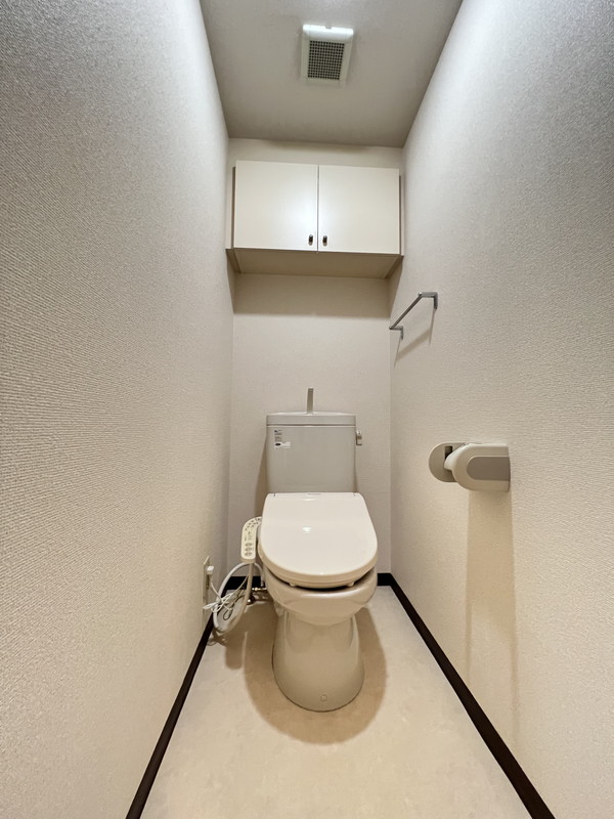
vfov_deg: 106.2
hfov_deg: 89.9
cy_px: 410
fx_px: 307
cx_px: 307
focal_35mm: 13
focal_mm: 1.57
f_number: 1.8
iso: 640
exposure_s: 1/50
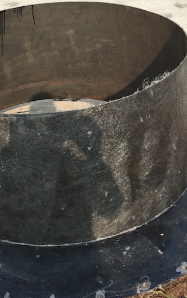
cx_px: 65
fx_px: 383
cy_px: 145
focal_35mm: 47
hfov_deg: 27.3
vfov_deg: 42.6
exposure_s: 1/842
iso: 32
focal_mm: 4.15
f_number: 2.2
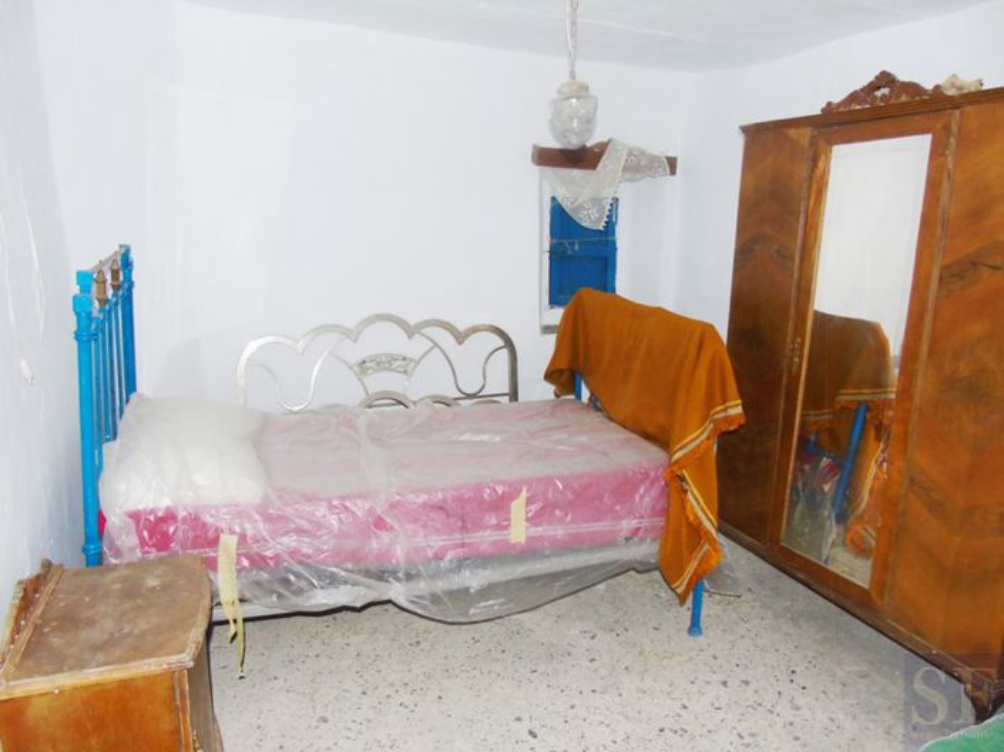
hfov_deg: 69.4
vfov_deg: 54.8
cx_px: 502
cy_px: 376
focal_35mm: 25
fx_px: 725
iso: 200
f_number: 3.4
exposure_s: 1/30
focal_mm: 4.4
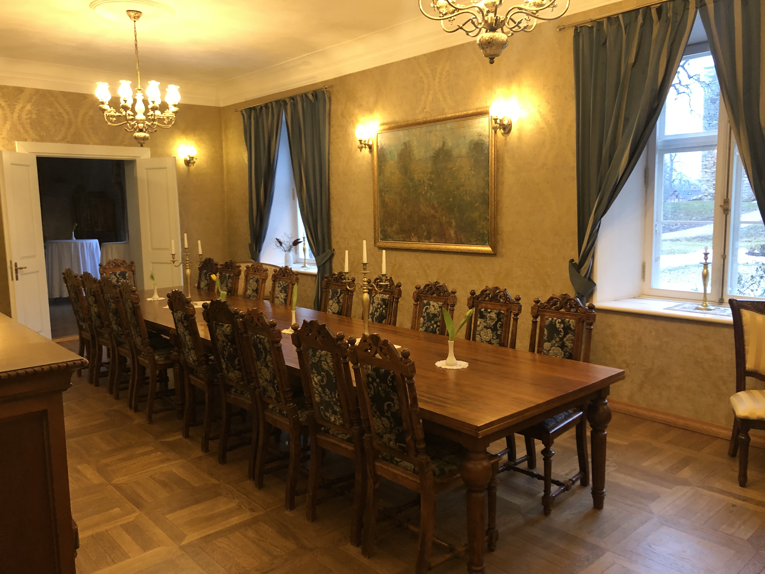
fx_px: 619
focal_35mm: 28
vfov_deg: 49.7
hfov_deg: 63.4
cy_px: 287
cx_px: 382
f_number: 1.8
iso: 80
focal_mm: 4
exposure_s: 1/17
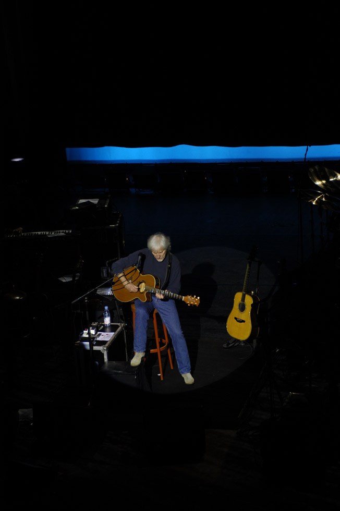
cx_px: 170
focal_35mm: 105
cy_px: 256
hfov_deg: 13.0
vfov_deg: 19.5
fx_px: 1489
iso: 400
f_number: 3.5
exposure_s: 1/50
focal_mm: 70
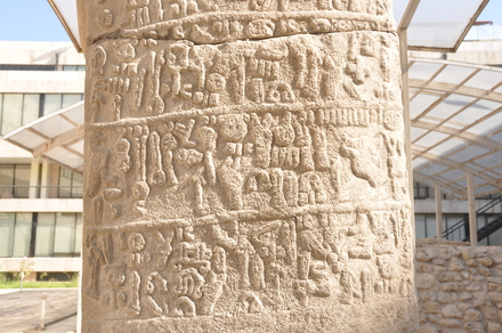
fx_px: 543
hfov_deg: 49.6
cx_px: 251
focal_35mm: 39
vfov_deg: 34.1
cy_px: 166
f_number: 8
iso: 200
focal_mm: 26
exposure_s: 1/250
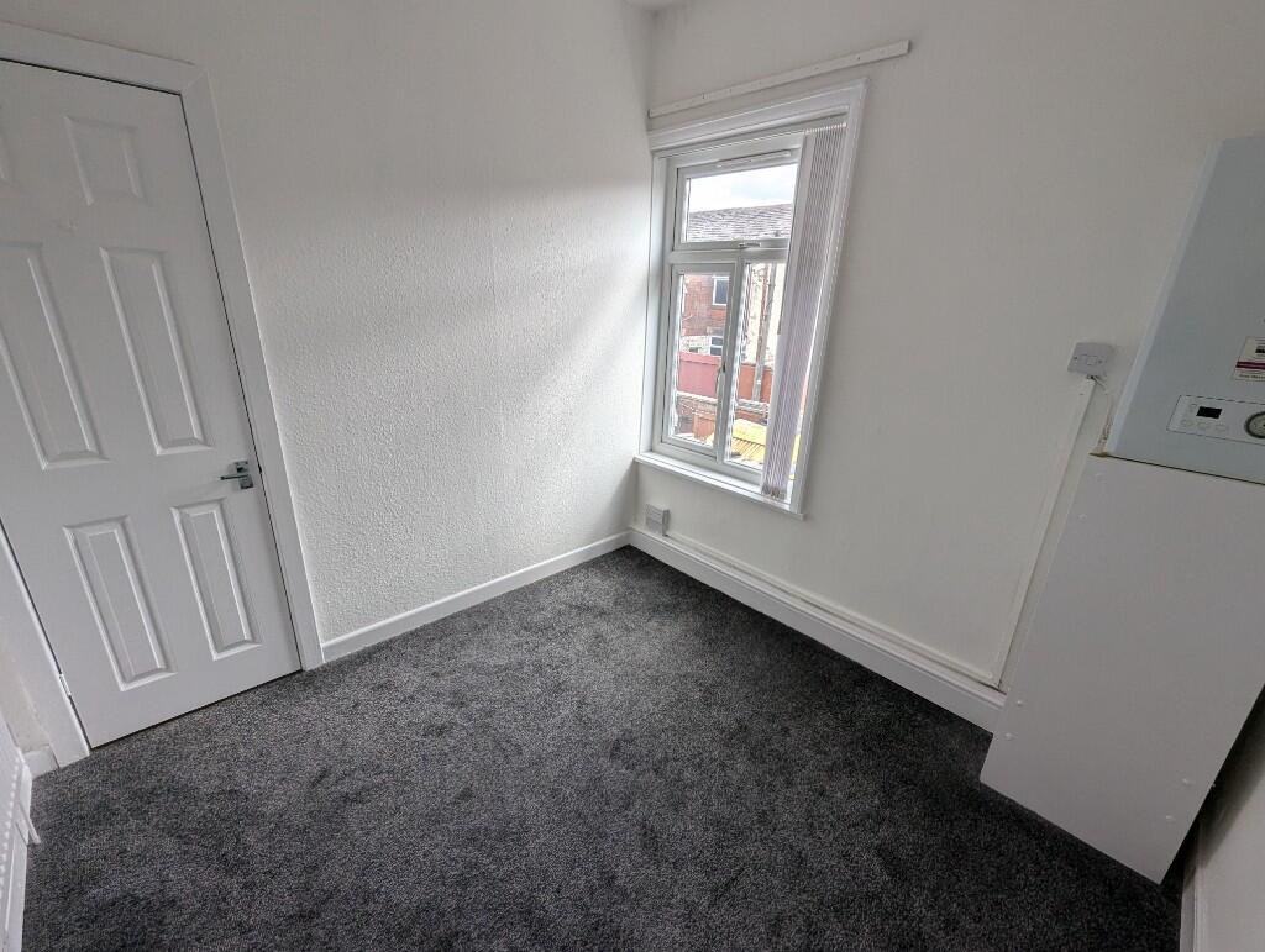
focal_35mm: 13
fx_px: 476
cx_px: 632
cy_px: 476
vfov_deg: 90.1
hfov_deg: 106.1
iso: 48
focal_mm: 1.95
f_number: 2.2
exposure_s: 1/251
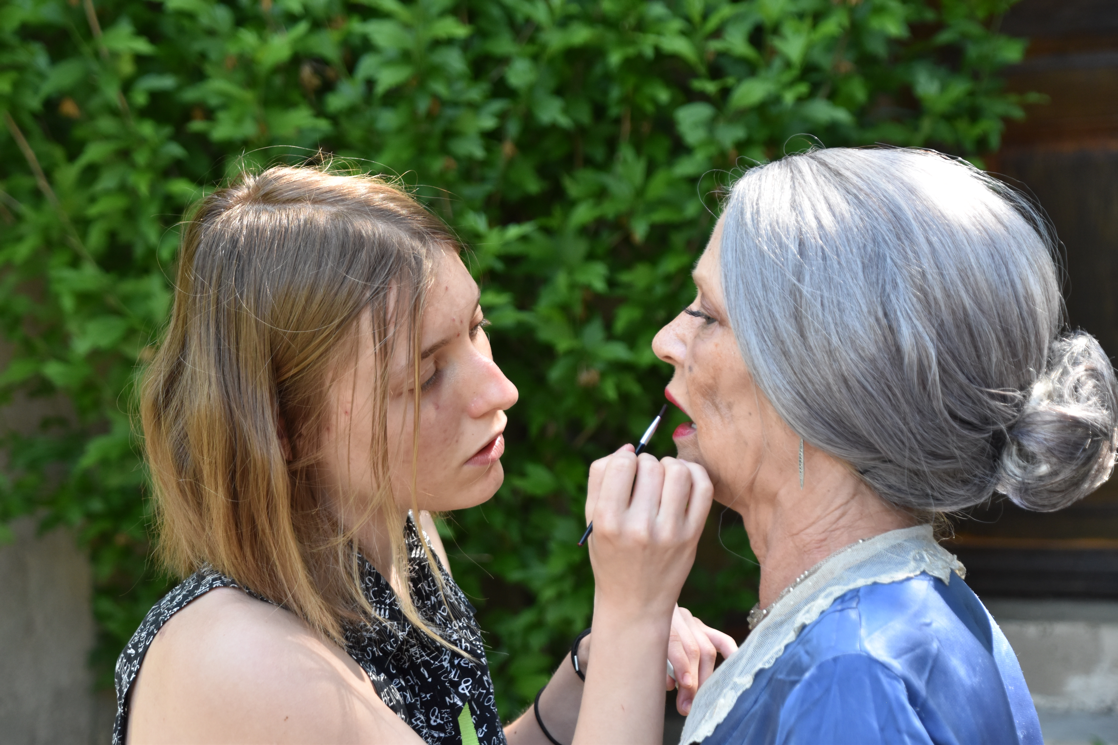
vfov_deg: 14.0
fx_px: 3028
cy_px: 372
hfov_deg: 20.9
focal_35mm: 98
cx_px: 559
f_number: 5
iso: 800
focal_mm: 65
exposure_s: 1/250
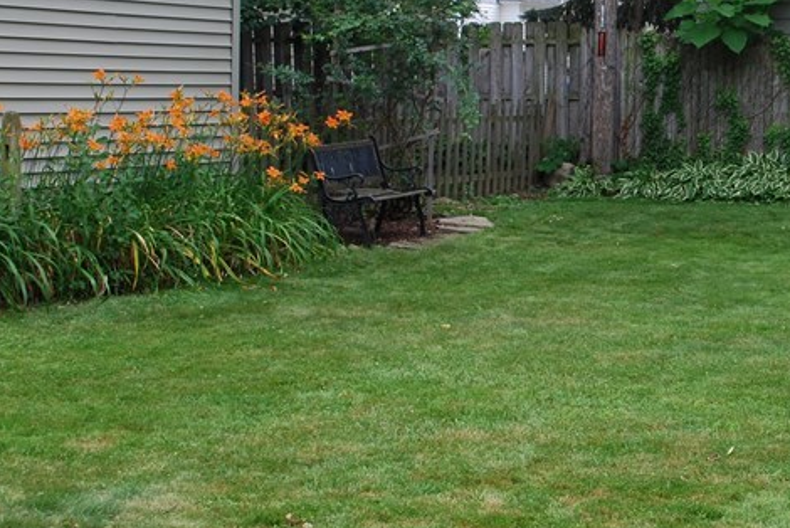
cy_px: 146
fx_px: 1822
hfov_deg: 23.6
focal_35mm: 83
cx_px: 759
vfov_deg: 16.4
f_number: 5.6
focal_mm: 24
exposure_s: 1/125
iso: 110
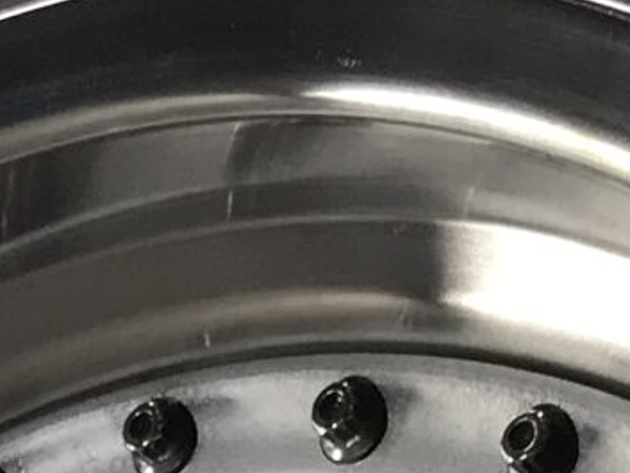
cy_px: 1551
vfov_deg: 6.5
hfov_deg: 9.7
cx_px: 170
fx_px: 3696
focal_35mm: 203
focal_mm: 3.99
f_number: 1.8
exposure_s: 1/50
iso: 25
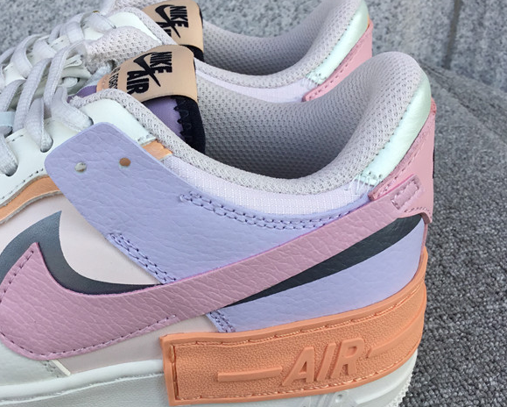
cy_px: 214
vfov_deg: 32.1
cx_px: 169
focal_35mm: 47
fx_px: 706
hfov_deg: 39.1
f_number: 2.4
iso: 25
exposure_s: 1/295
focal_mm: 3.3
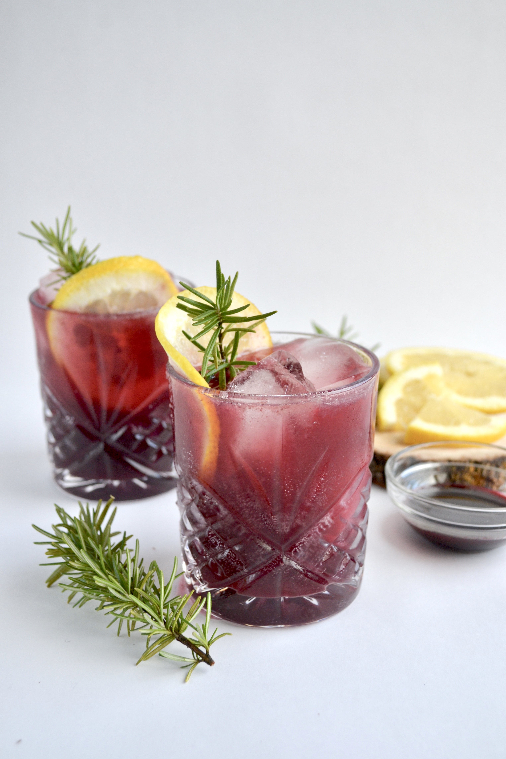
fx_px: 1012
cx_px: 253
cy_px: 380
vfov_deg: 41.1
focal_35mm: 48
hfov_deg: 28.1
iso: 320
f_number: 5.6
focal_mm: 32
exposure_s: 1/125
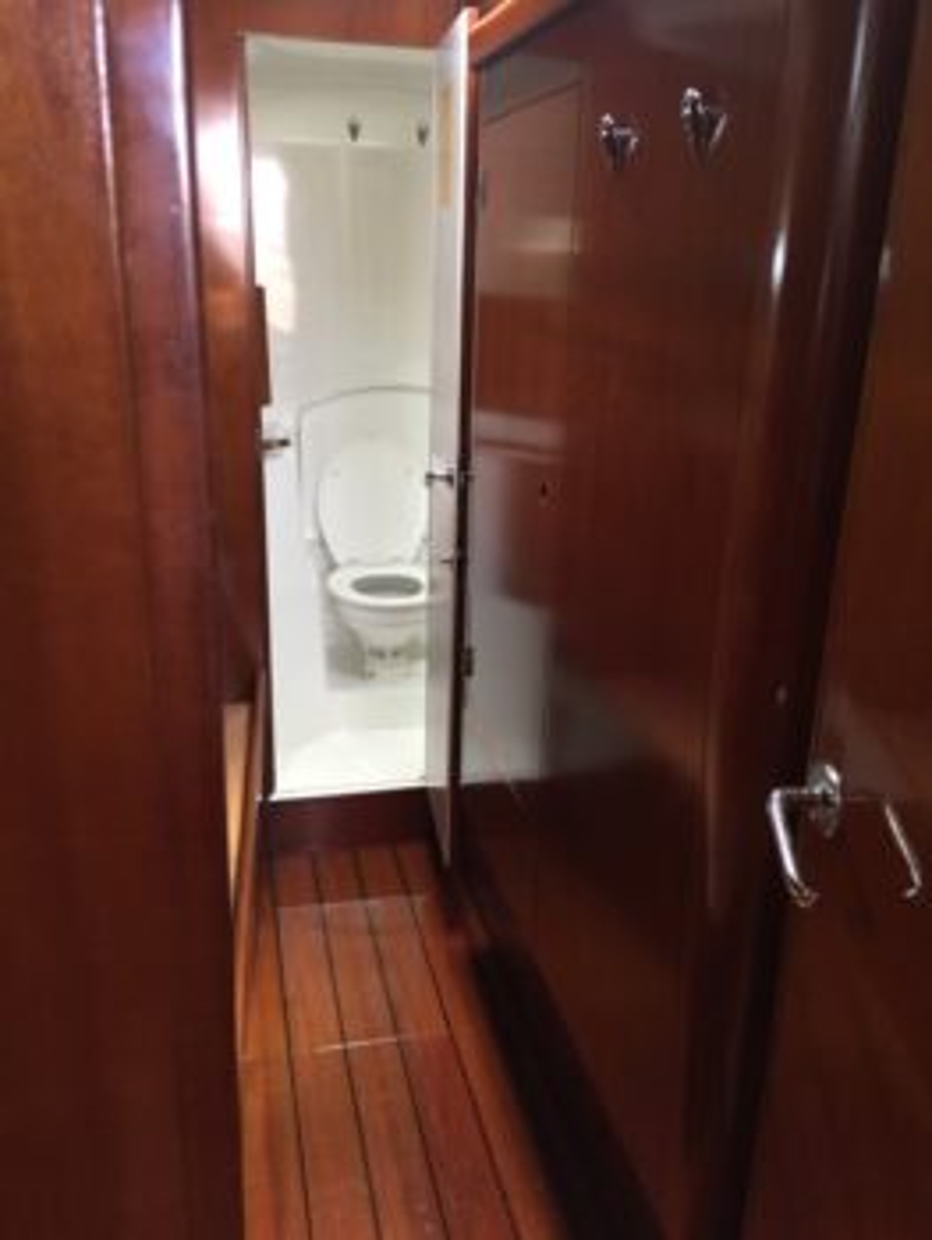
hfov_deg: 48.3
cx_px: 466
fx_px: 1040
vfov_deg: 61.6
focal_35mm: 29
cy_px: 620
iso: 200
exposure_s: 1/33
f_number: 2.2
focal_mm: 4.15
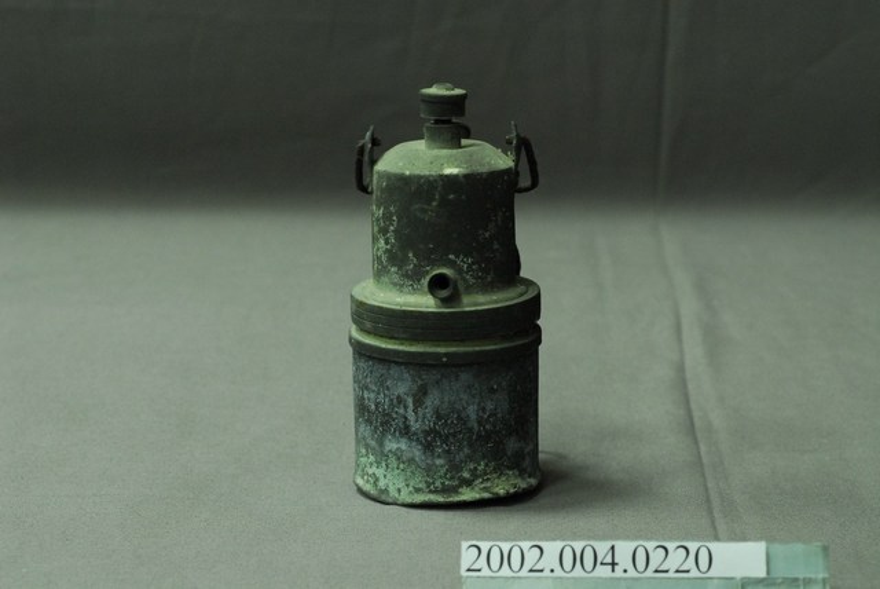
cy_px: 294
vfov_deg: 15.2
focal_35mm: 90
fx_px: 2202
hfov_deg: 22.6
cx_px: 440
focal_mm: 60
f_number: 10
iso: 1000
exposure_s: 1/8
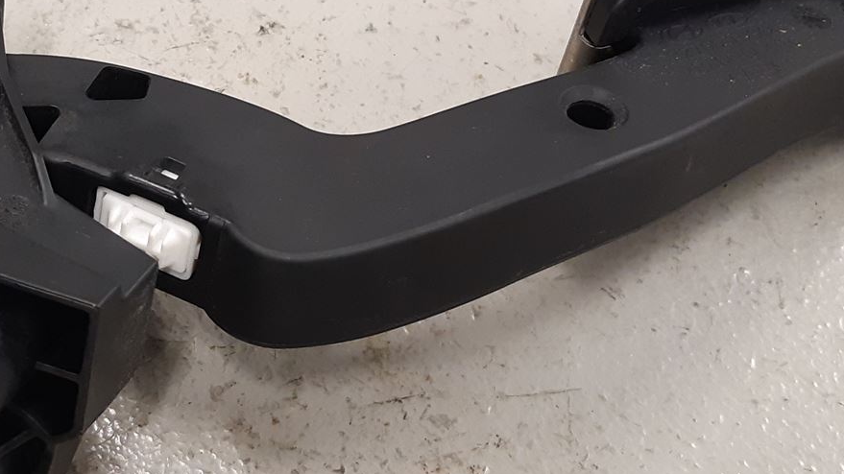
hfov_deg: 31.1
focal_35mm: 66
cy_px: 172
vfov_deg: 18.2
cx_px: 175
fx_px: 1477
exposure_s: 1/50
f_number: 1.7
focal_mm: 3.93
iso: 200
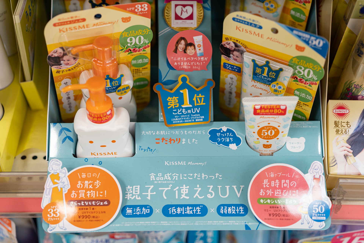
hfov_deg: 39.6
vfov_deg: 27.0
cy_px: 122
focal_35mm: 50
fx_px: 506
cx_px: 182
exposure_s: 1/100
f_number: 2.2
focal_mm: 50
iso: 160
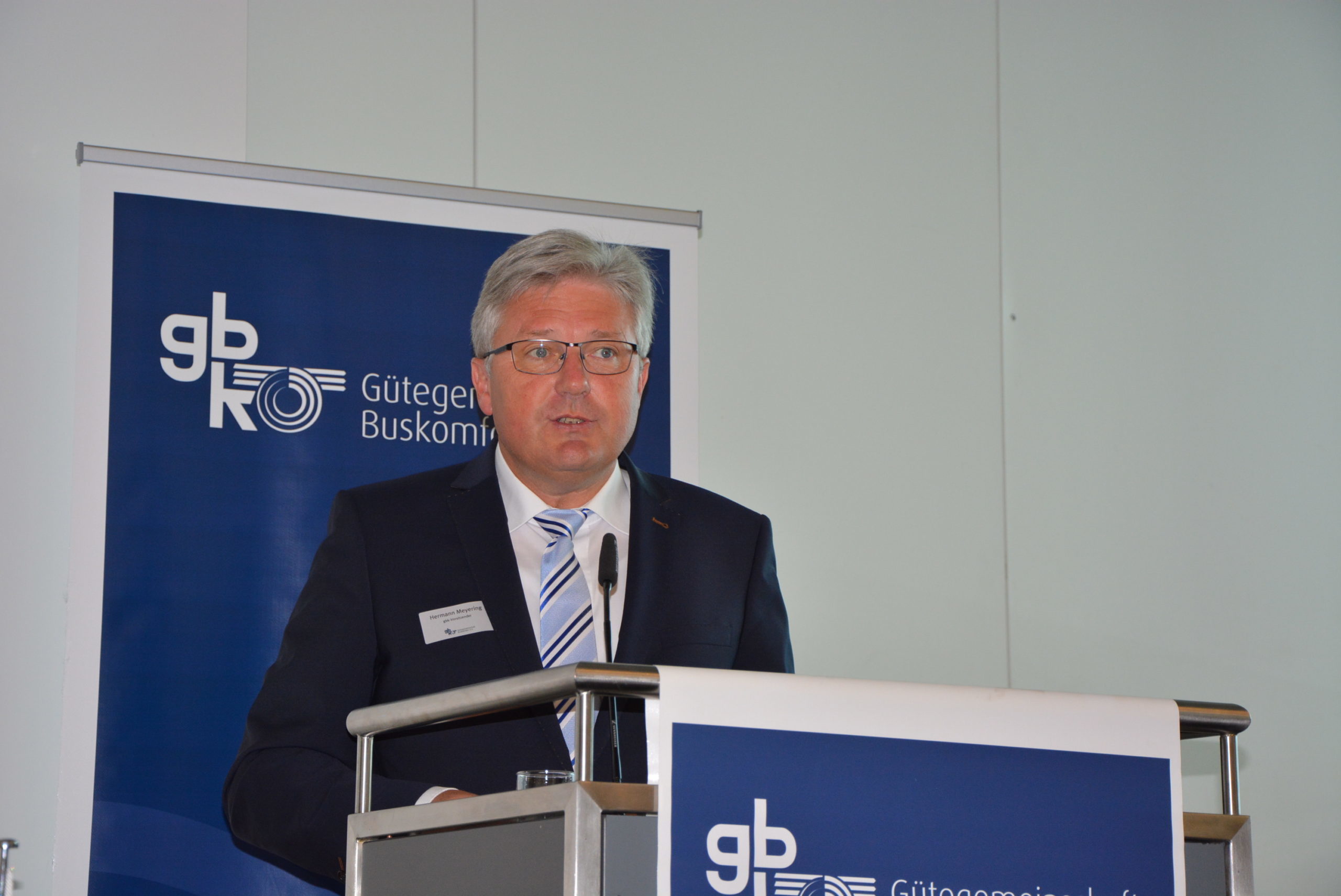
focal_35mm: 93
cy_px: 448
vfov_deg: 14.7
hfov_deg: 21.9
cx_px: 670
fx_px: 3467
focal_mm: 62
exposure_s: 1/60
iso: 640
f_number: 5.3
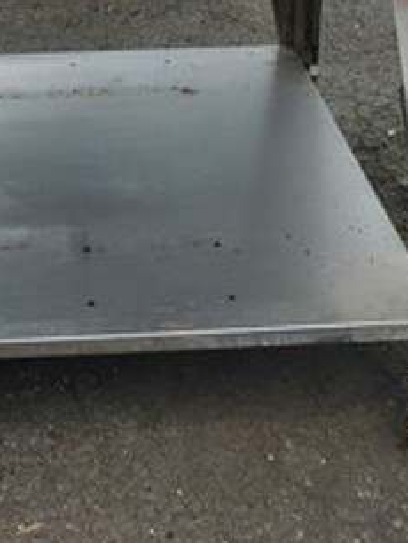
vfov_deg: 24.5
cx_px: 82
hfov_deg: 21.1
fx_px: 1083
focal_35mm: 69
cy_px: -162
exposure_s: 1/100
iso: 64
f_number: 2.4
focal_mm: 4.3
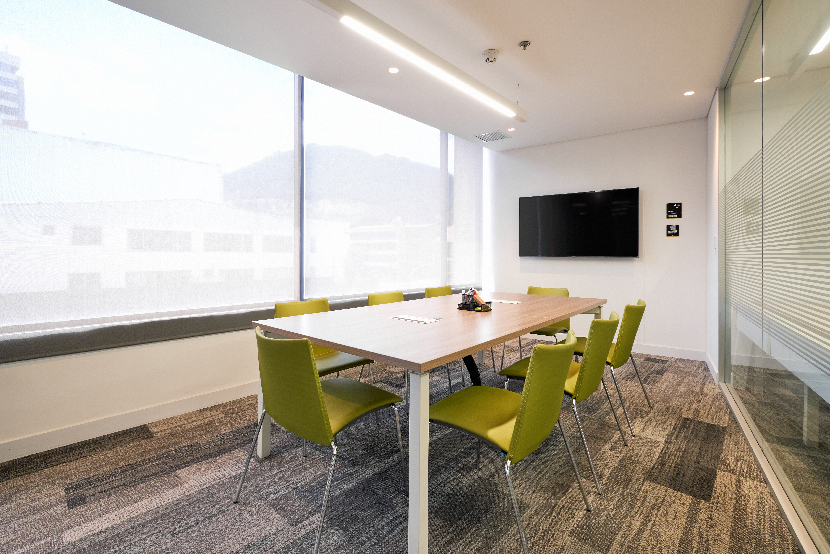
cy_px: 277
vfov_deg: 77.3
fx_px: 346
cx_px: 415
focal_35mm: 15
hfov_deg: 100.4
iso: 800
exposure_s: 1/400
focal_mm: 10
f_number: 7.1
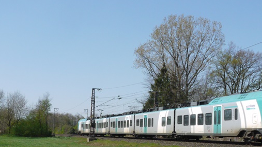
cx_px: 141
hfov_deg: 31.9
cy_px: 111
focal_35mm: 66
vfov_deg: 18.1
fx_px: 458
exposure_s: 1/400
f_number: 14
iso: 400
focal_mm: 15
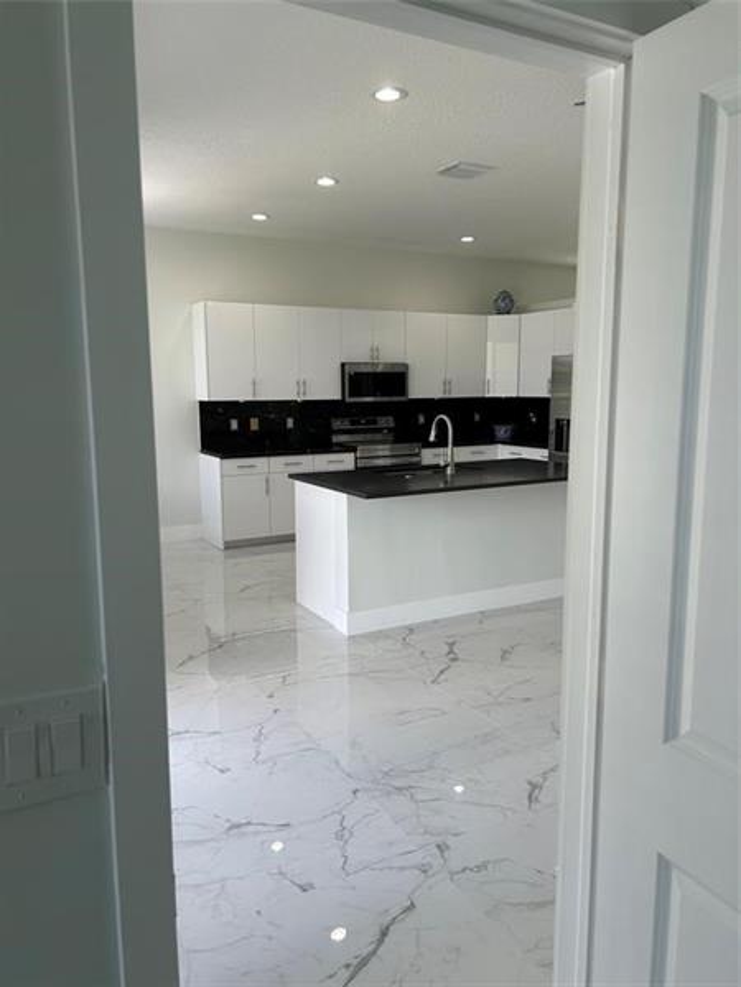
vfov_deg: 67.3
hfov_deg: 53.1
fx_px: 742
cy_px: 494
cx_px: 370
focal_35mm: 26
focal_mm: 5.7
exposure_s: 1/187
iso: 40
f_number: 1.5
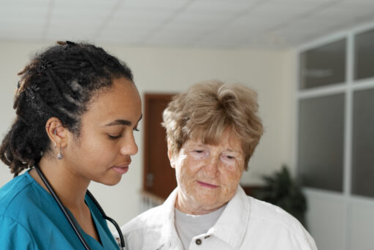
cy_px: 215
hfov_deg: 28.6
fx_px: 728
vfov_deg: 19.2
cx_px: 112
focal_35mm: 70
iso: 320
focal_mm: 35
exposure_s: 1/500
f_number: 2.8
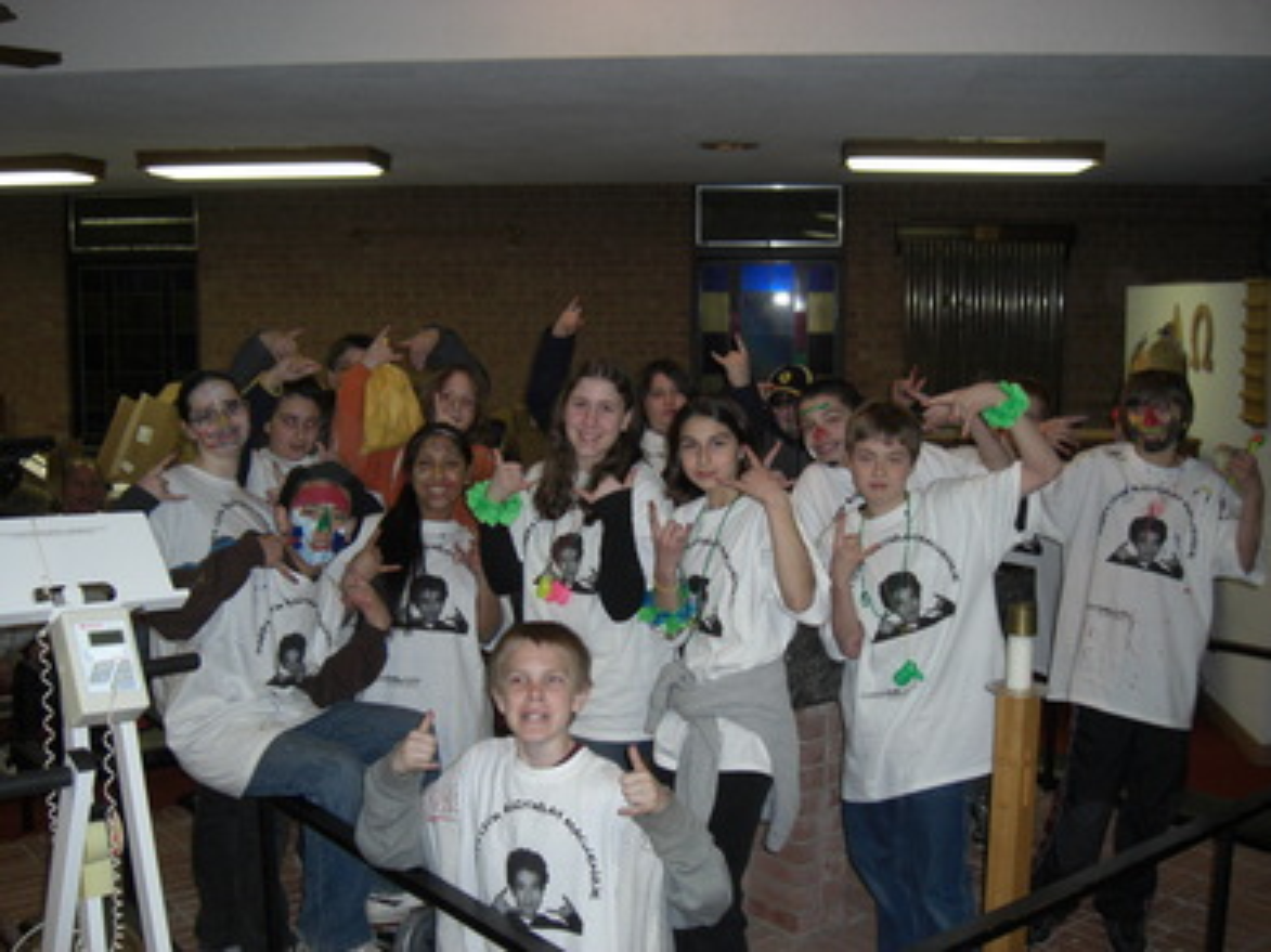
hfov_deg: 49.0
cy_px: 476
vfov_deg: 37.7
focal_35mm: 38
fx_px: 1395
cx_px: 636
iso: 200
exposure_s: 1/60
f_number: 2.8
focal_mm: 7.9
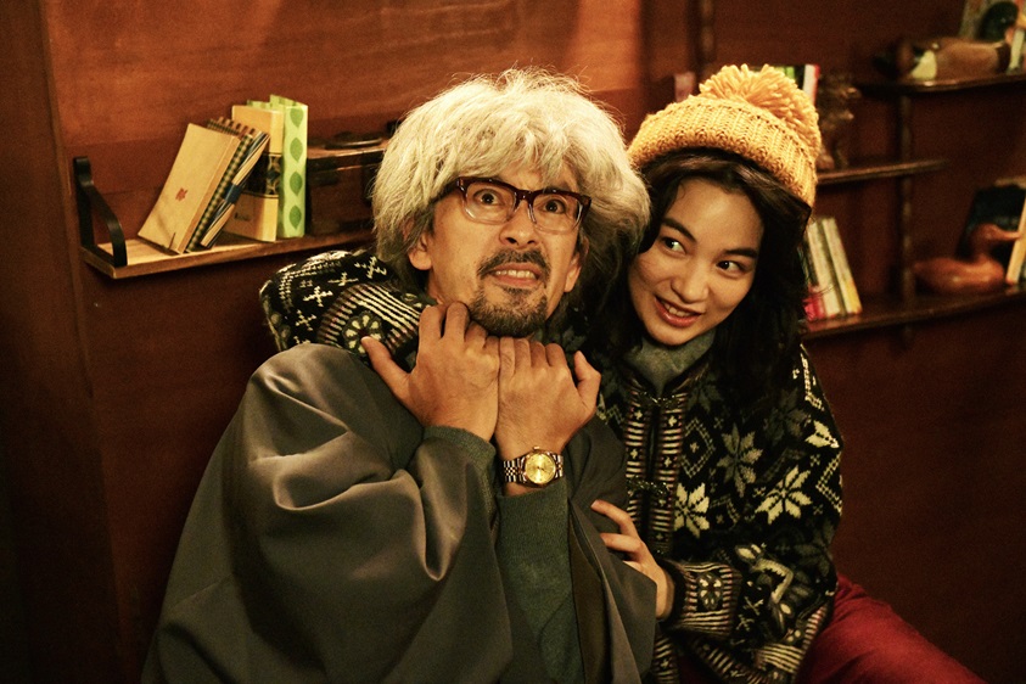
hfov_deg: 34.5
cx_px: 513
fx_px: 1653
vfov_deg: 23.4
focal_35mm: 58
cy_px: 342
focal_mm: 58
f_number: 4
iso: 6400
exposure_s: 1/250
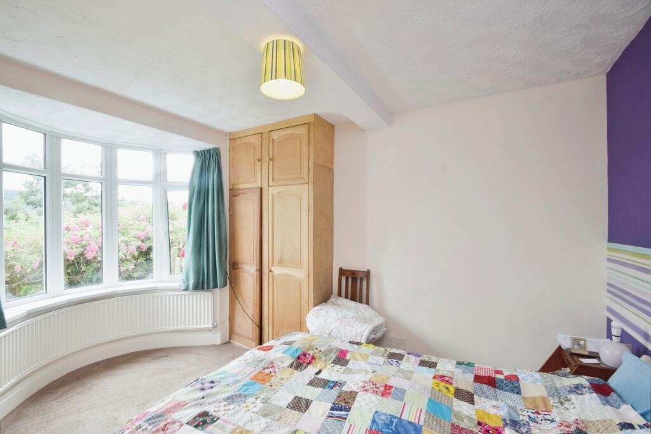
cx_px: 326
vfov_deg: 77.3
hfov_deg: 100.4
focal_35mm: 15
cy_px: 217
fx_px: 271
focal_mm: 10
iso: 200
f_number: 13
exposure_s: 1/15
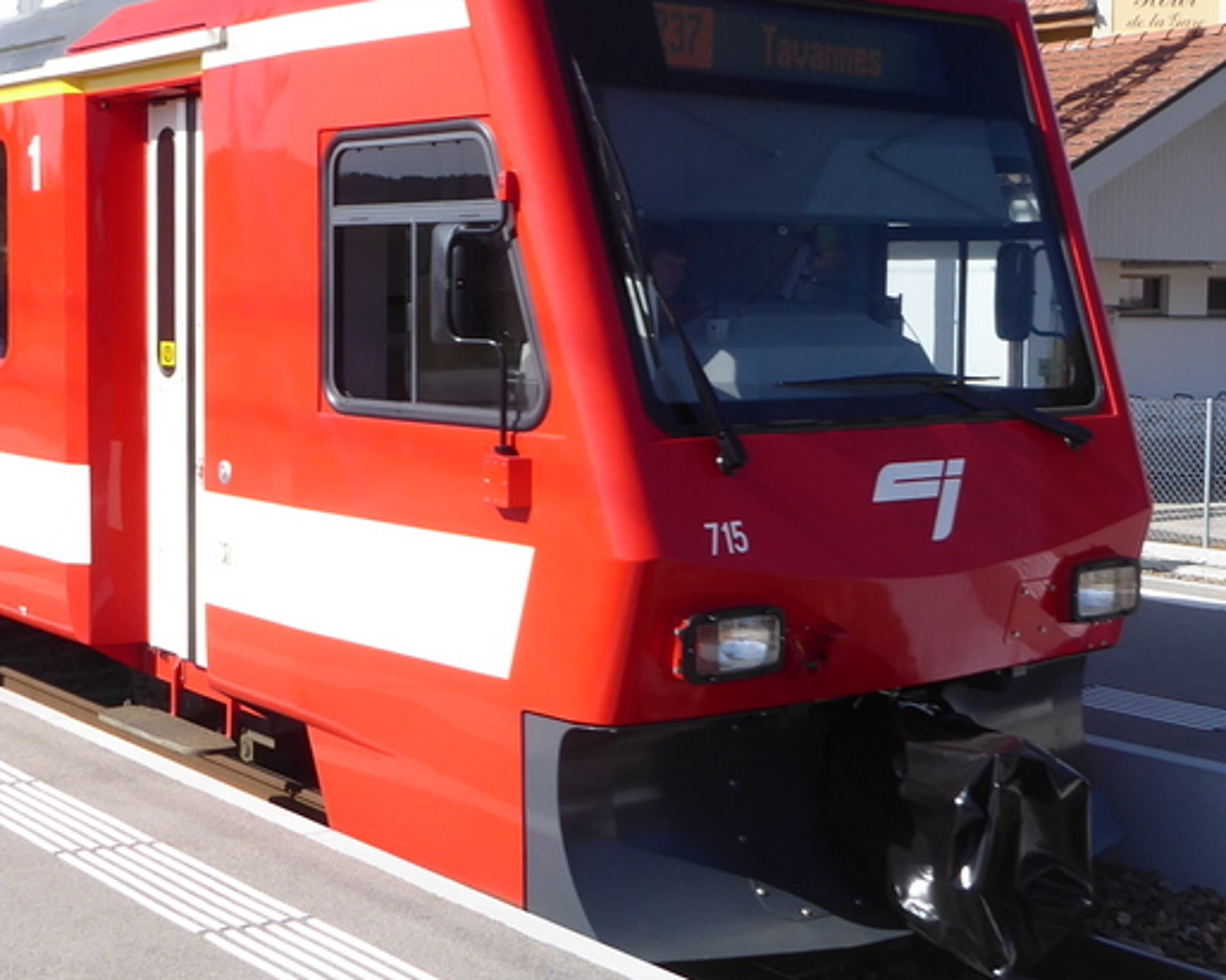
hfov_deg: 33.0
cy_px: 410
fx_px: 2068
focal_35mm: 57
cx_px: 575
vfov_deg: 26.6
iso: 80
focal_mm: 4.3
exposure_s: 1/500
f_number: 3.3
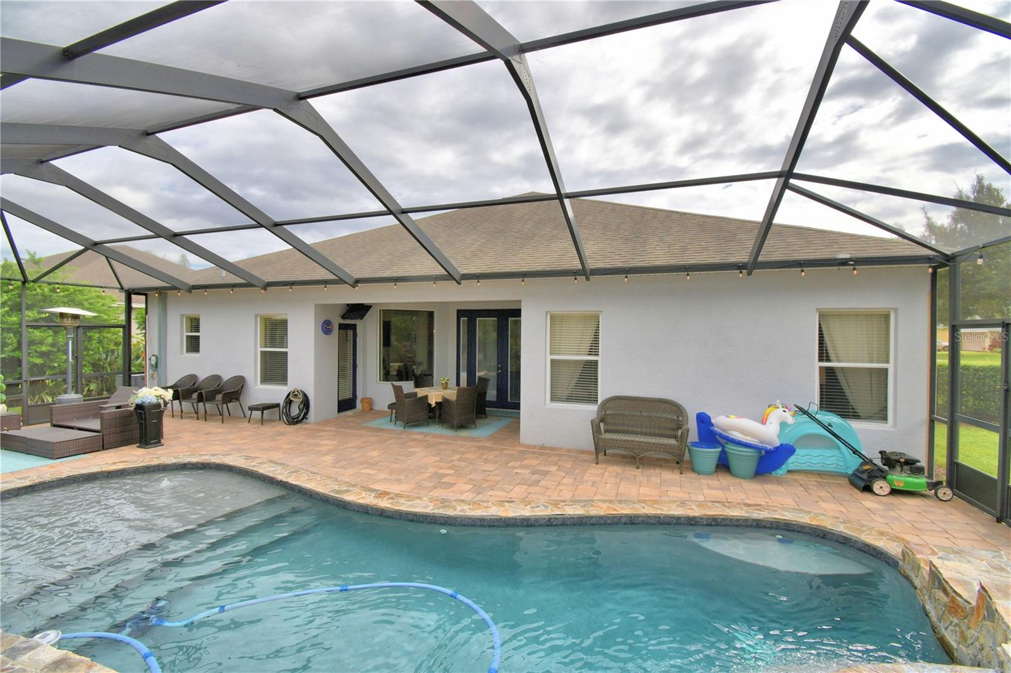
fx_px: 421
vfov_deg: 77.3
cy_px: 336
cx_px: 506
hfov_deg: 100.4
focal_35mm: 15
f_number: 8
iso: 100
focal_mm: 10
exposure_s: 1/250
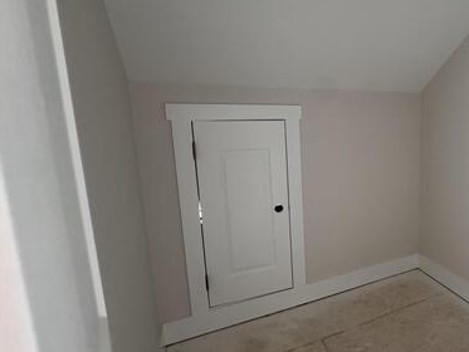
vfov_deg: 56.8
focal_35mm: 24
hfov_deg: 63.0
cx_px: 399
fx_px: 325
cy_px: 163
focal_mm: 2.22
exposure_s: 1/68
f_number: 2.2
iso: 320
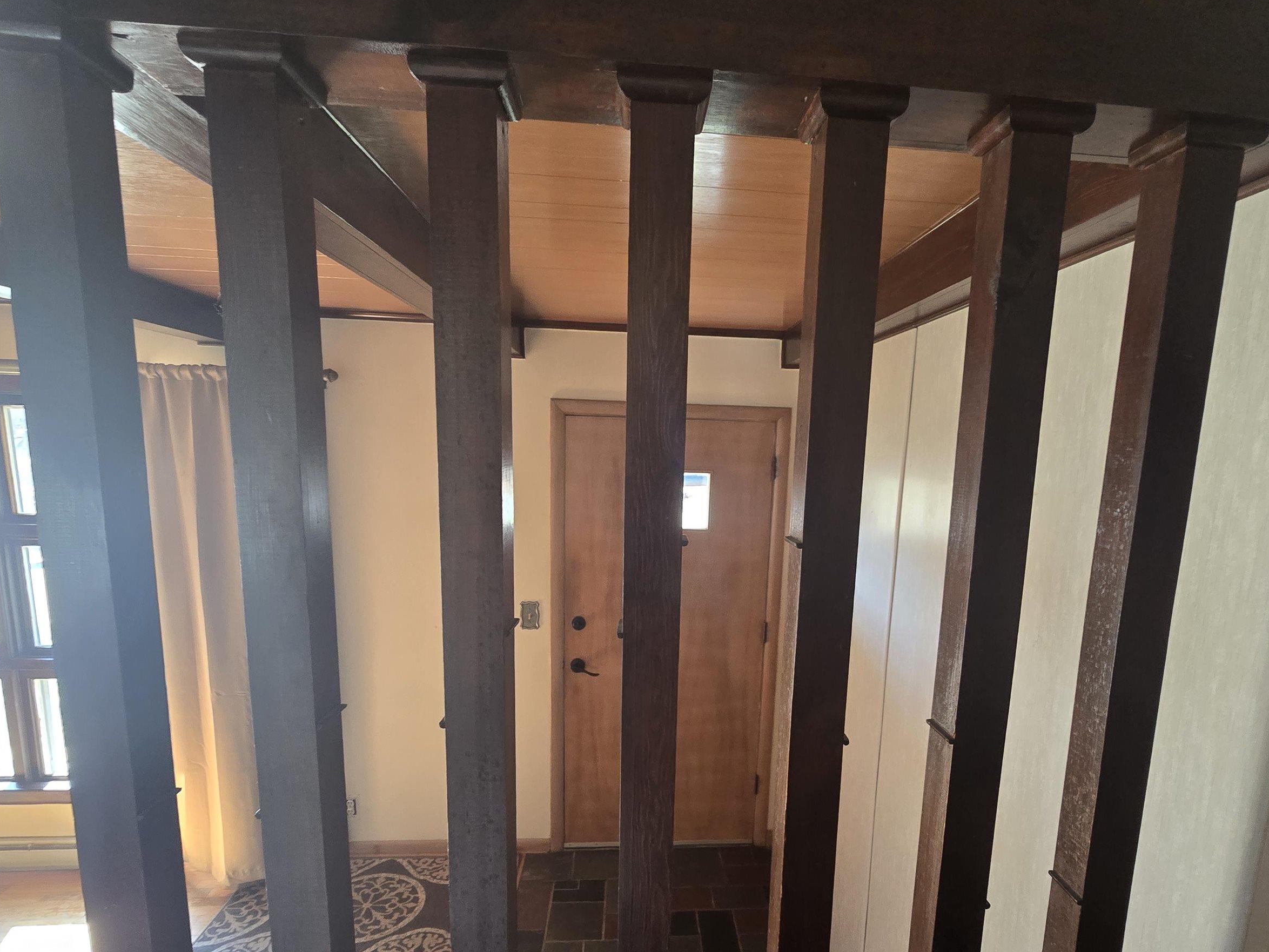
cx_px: 701
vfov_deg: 74.2
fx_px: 623
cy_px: 554
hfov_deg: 90.7
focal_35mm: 17
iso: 200
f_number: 2.2
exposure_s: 1/60
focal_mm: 2.2
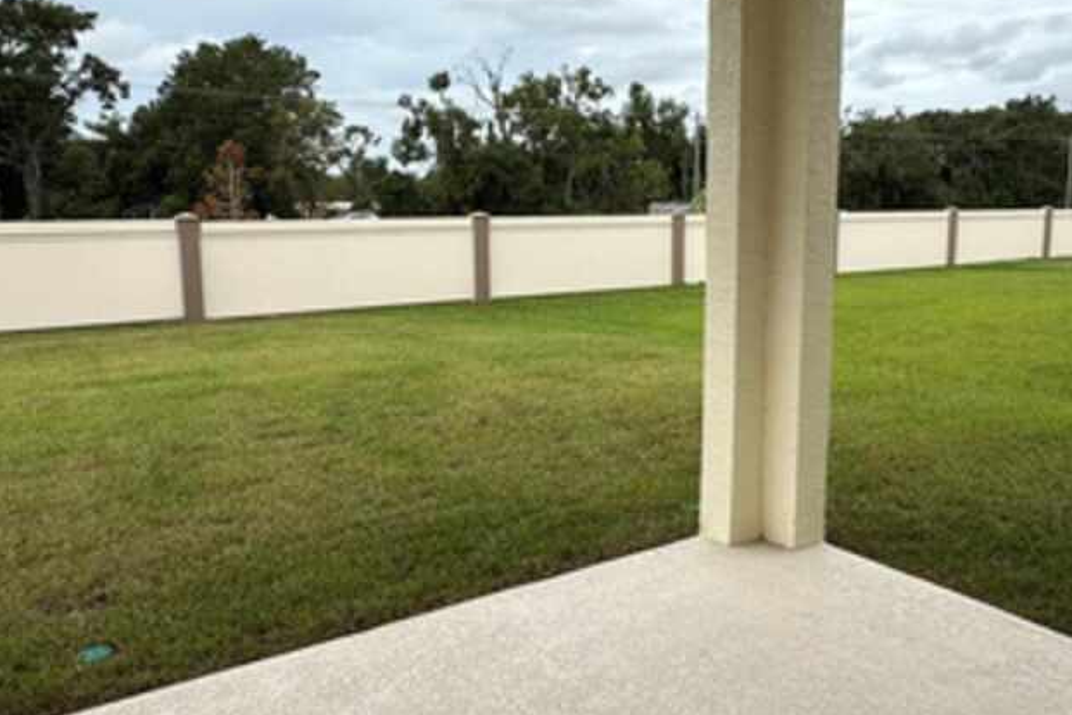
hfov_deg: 61.9
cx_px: 575
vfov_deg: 43.6
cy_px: 333
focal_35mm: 30
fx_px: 893
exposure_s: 1/1195
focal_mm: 2.22
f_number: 2.2
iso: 40
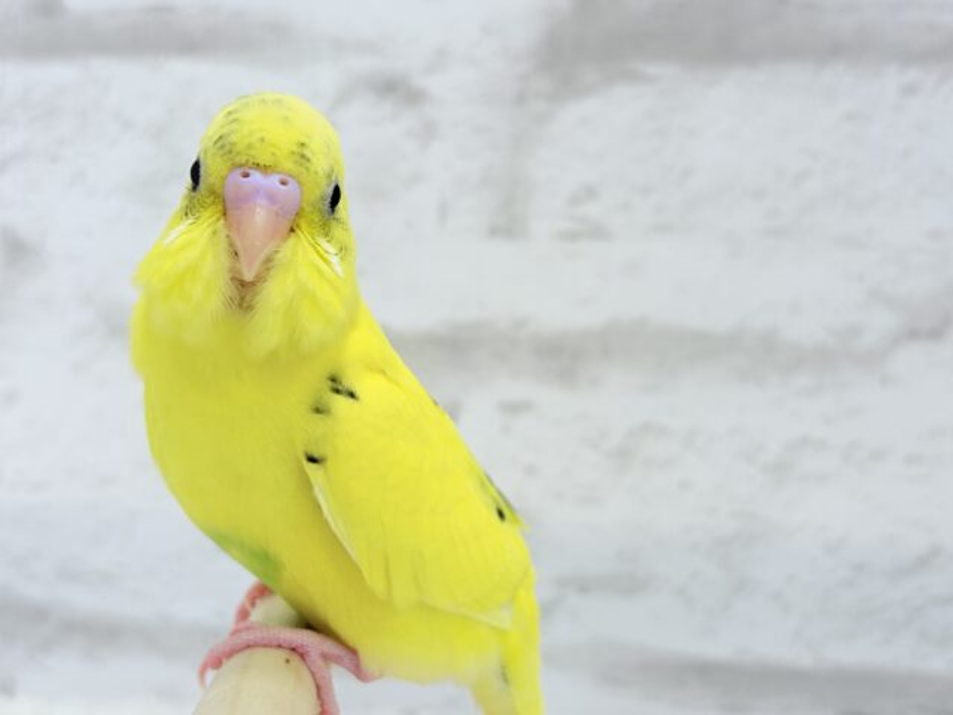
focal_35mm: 52
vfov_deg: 28.0
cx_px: 476
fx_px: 1432
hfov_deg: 36.8
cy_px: 358
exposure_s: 1/50
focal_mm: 5.96
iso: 32
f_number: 1.6
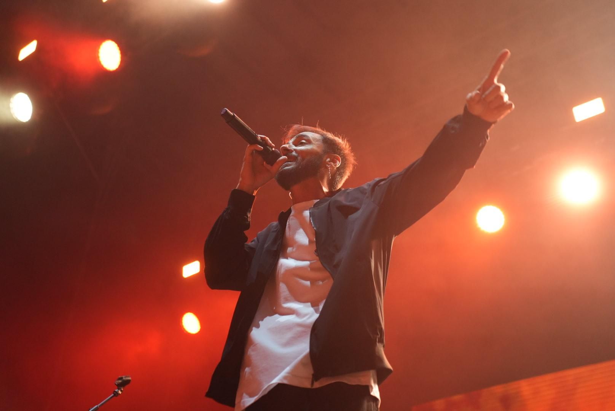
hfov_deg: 40.3
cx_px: 308
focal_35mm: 49
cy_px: 206
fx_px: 838
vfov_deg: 27.6
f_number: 2.8
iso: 3200
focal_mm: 49
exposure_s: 1/400
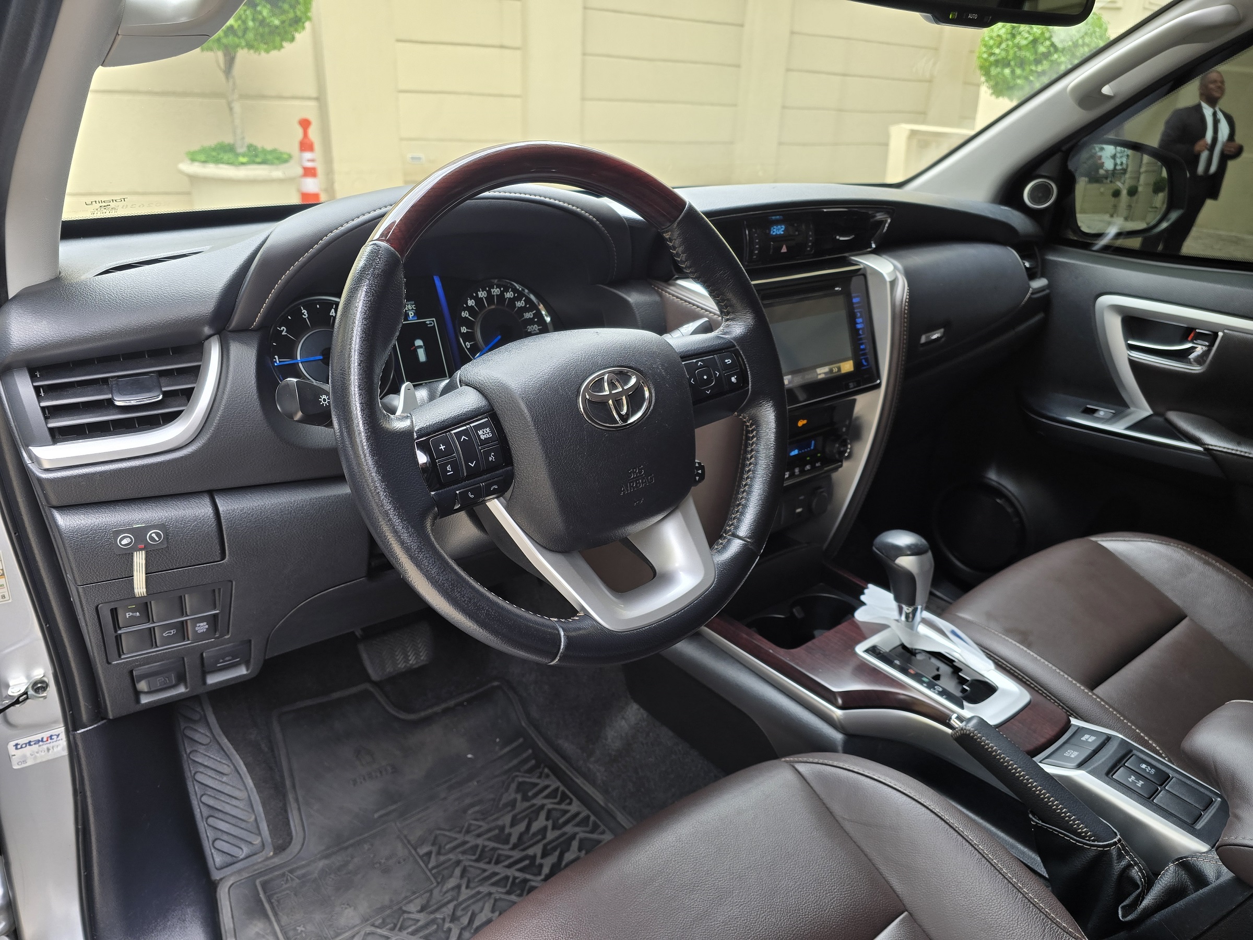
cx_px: 626
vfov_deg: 58.9
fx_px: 833
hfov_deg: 73.9
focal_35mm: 23
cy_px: 470
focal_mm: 6.3
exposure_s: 1/180
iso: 50
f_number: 1.7
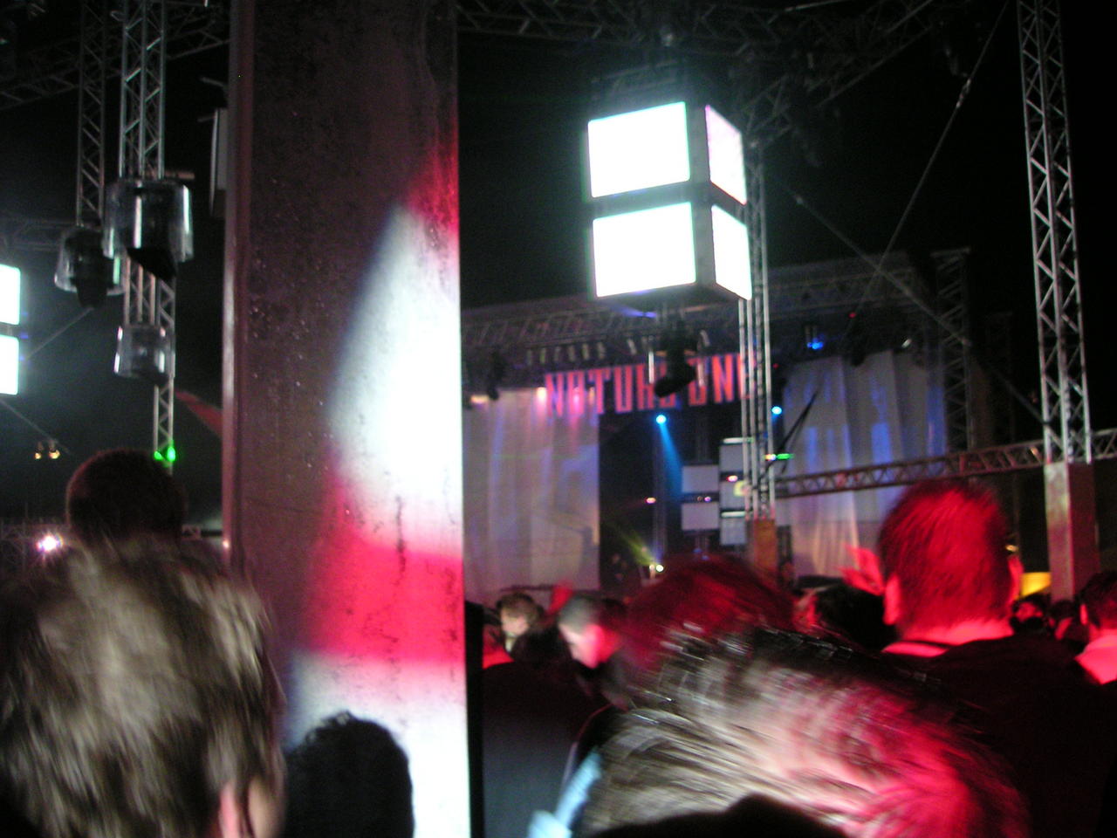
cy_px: 419
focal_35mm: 38
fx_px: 1226
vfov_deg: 37.7
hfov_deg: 49.0
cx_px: 558
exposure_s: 1/10
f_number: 2.8
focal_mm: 6
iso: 200
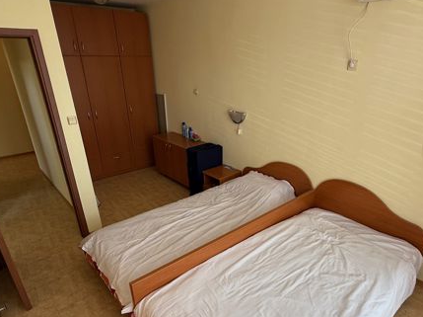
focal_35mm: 23
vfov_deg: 58.3
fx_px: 281
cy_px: 192
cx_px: 224
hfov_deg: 73.9
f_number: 2.2
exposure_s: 1/99
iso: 125
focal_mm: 2.22
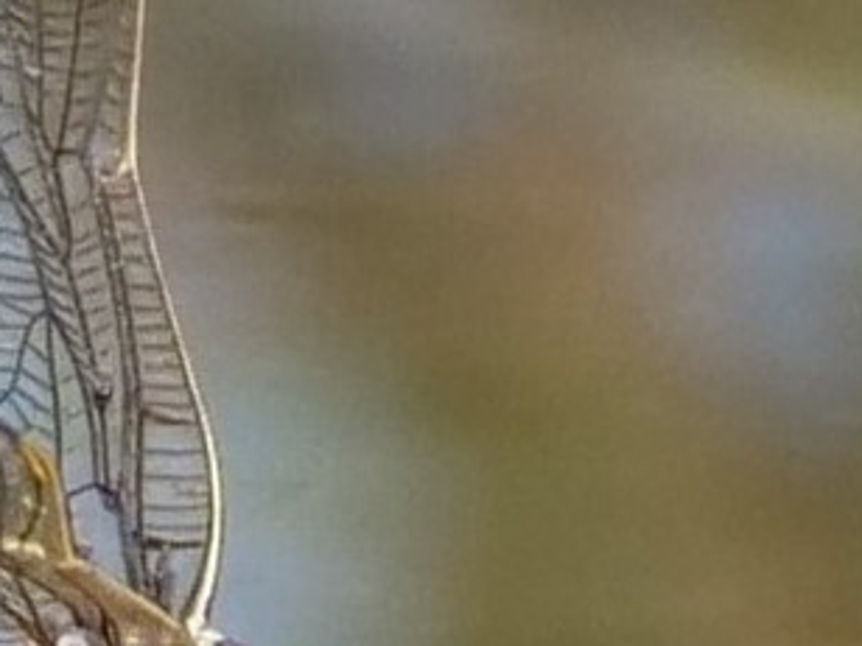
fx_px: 114922
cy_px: 991
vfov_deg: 0.3
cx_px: 143
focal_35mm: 4615
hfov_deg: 0.4
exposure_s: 1/1600
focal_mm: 400
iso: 800
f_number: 6.3
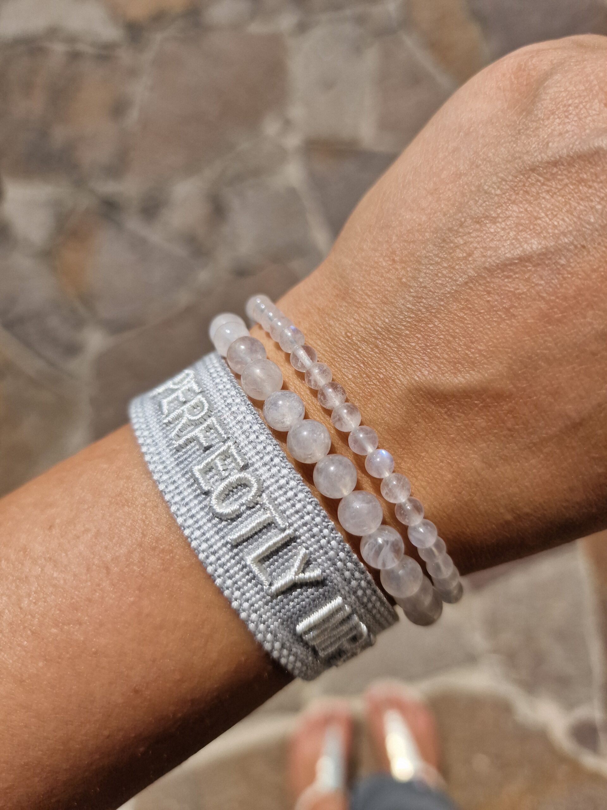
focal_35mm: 23
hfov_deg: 58.9
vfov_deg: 73.9
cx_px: 304
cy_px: 405
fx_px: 538
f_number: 1.8
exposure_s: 1/2232
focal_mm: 6.4
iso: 50
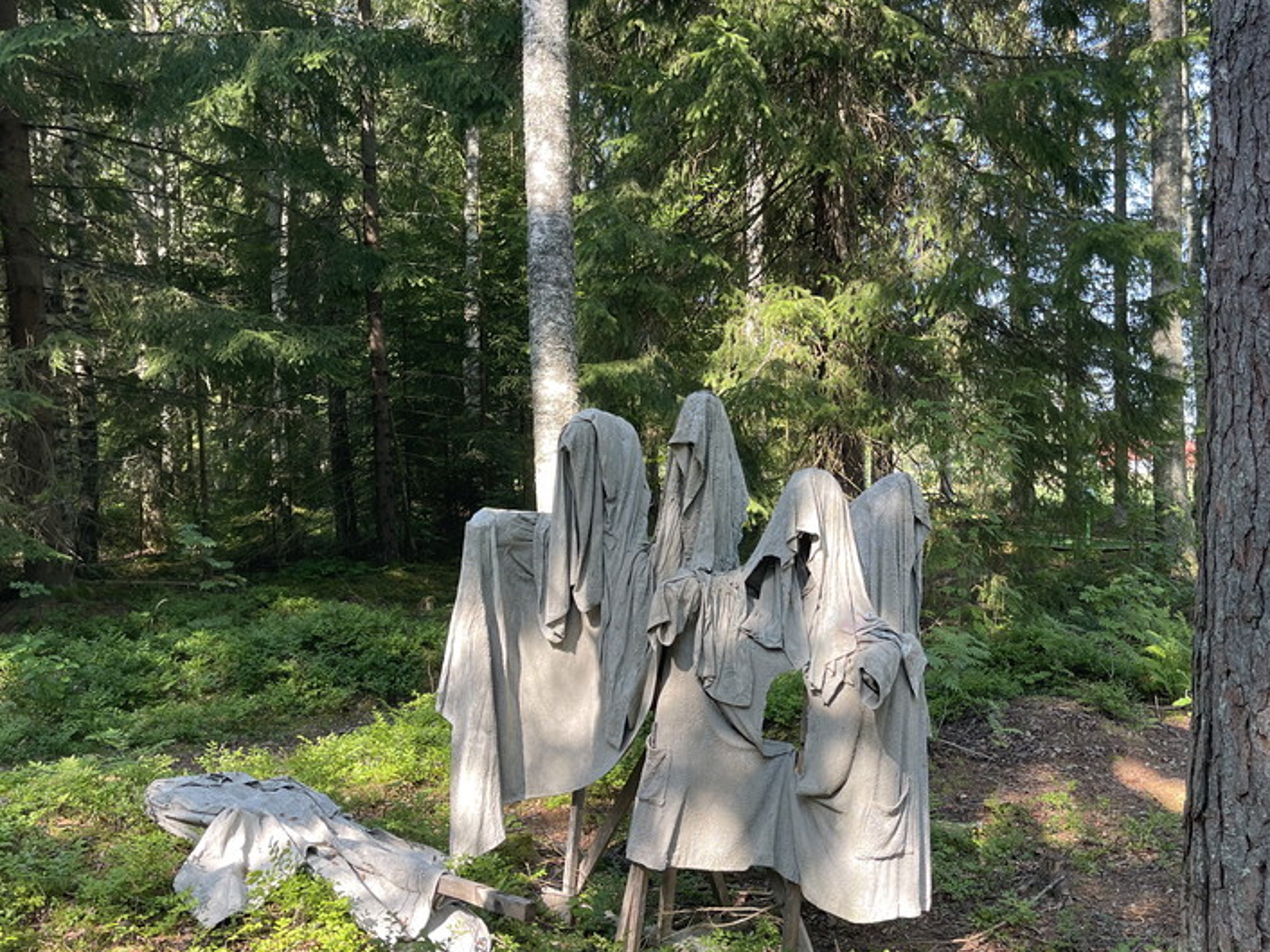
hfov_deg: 53.7
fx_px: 1247
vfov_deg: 41.7
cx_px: 734
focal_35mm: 34
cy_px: 525
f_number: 1.6
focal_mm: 5.1
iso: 32
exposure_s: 1/121
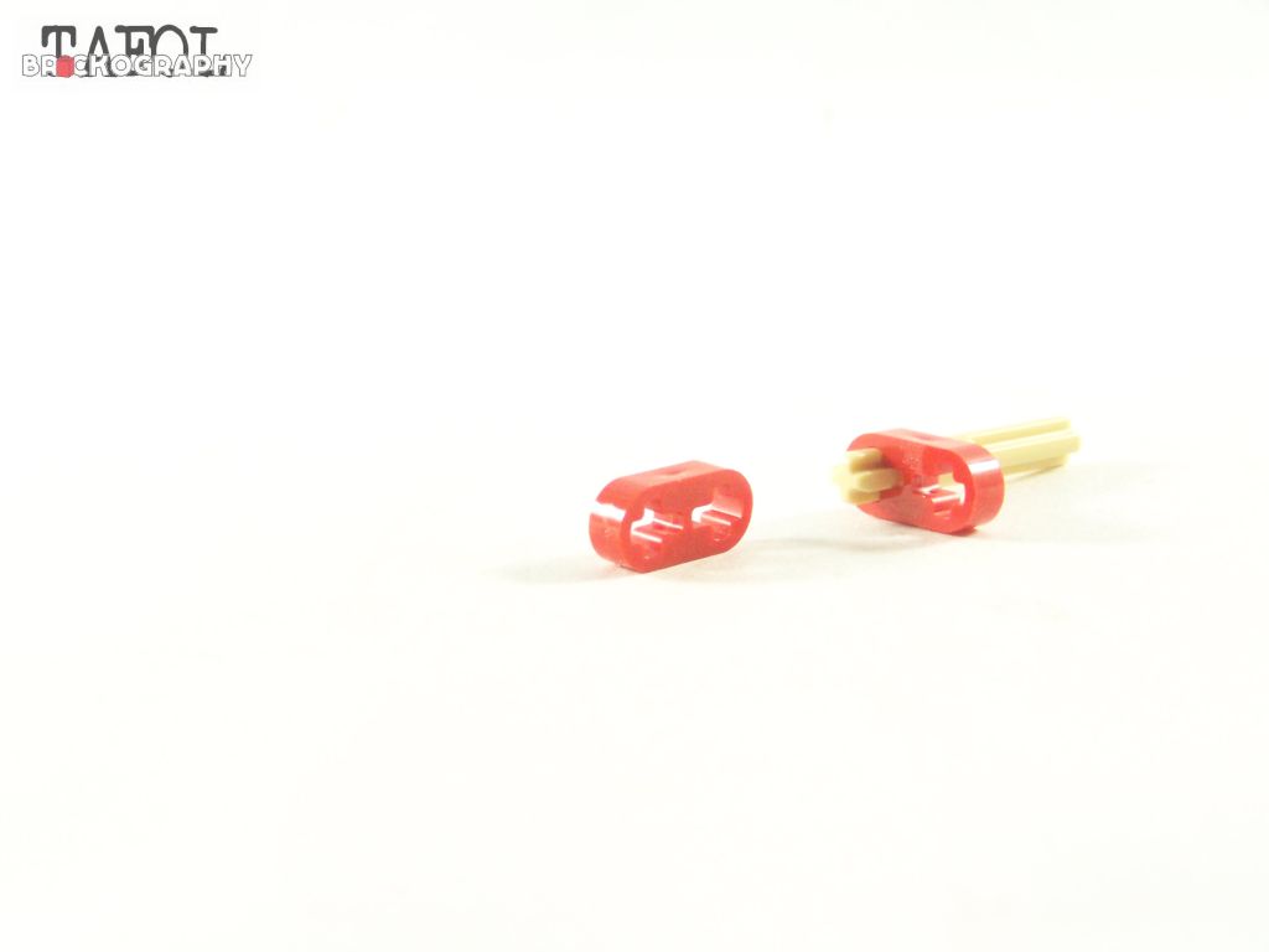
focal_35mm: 82
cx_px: 634
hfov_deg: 23.8
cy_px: 476
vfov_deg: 18.0
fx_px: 3006
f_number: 3.2
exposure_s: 1/45
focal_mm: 13.7
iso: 400
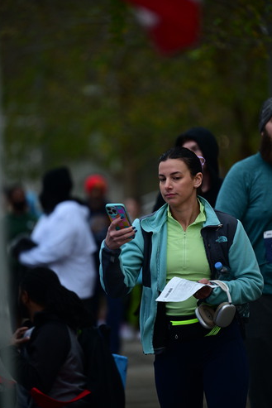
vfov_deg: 9.2
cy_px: 194
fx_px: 2525
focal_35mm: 223
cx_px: 130
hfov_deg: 6.2
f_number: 2.8
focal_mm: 200
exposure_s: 1/400
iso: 1250
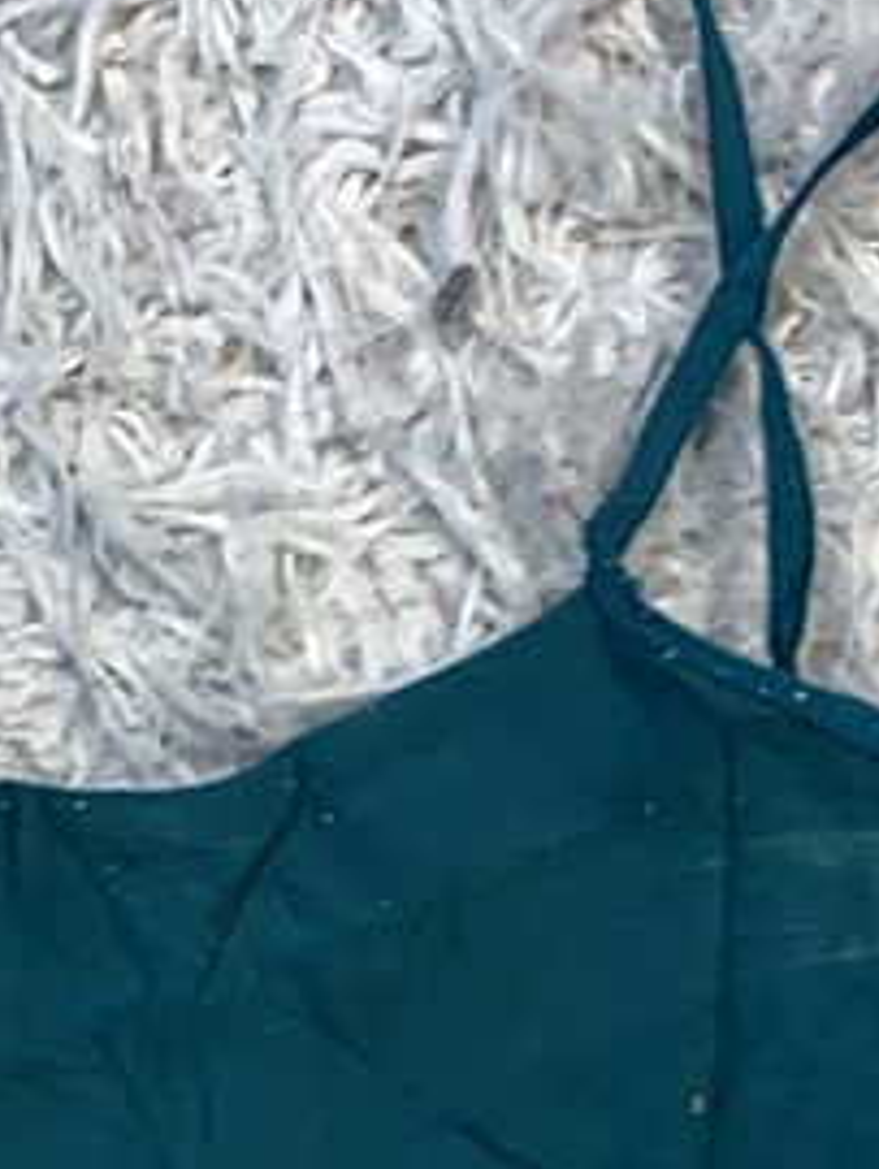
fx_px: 3516
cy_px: 1299
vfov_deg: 18.2
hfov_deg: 14.1
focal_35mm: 104
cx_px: 78
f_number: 1.8
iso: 40
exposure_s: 1/100
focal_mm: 4.25
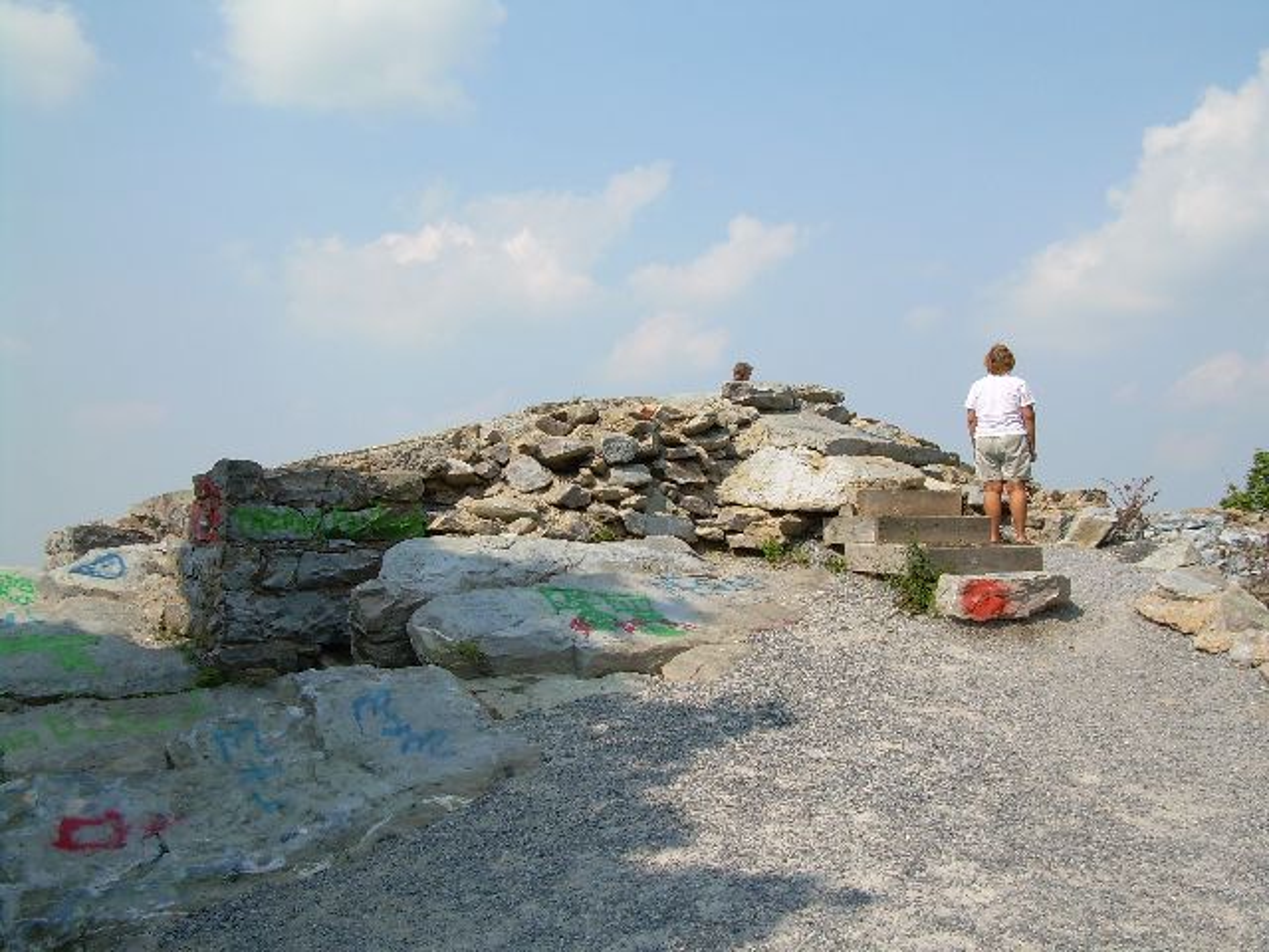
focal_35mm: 38
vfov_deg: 37.7
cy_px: 476
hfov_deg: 49.0
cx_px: 634
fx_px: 1393
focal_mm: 6.3
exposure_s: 1/500
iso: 50
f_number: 4.6
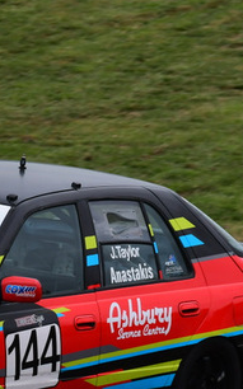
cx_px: -64
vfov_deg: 1.2
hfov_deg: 0.7
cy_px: 230
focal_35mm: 1802
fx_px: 19112
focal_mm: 450
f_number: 11
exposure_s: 1/640
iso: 400
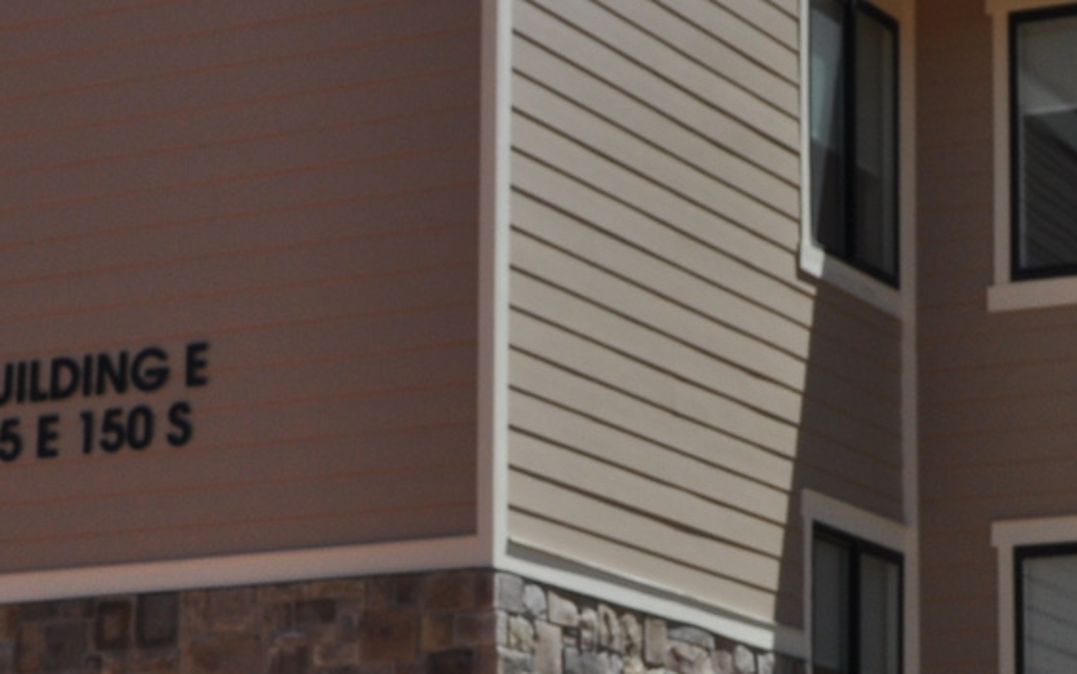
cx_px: 561
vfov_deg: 9.8
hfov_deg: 15.7
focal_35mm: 133
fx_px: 3905
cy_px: 634
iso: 200
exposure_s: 1/400
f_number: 10
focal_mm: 24
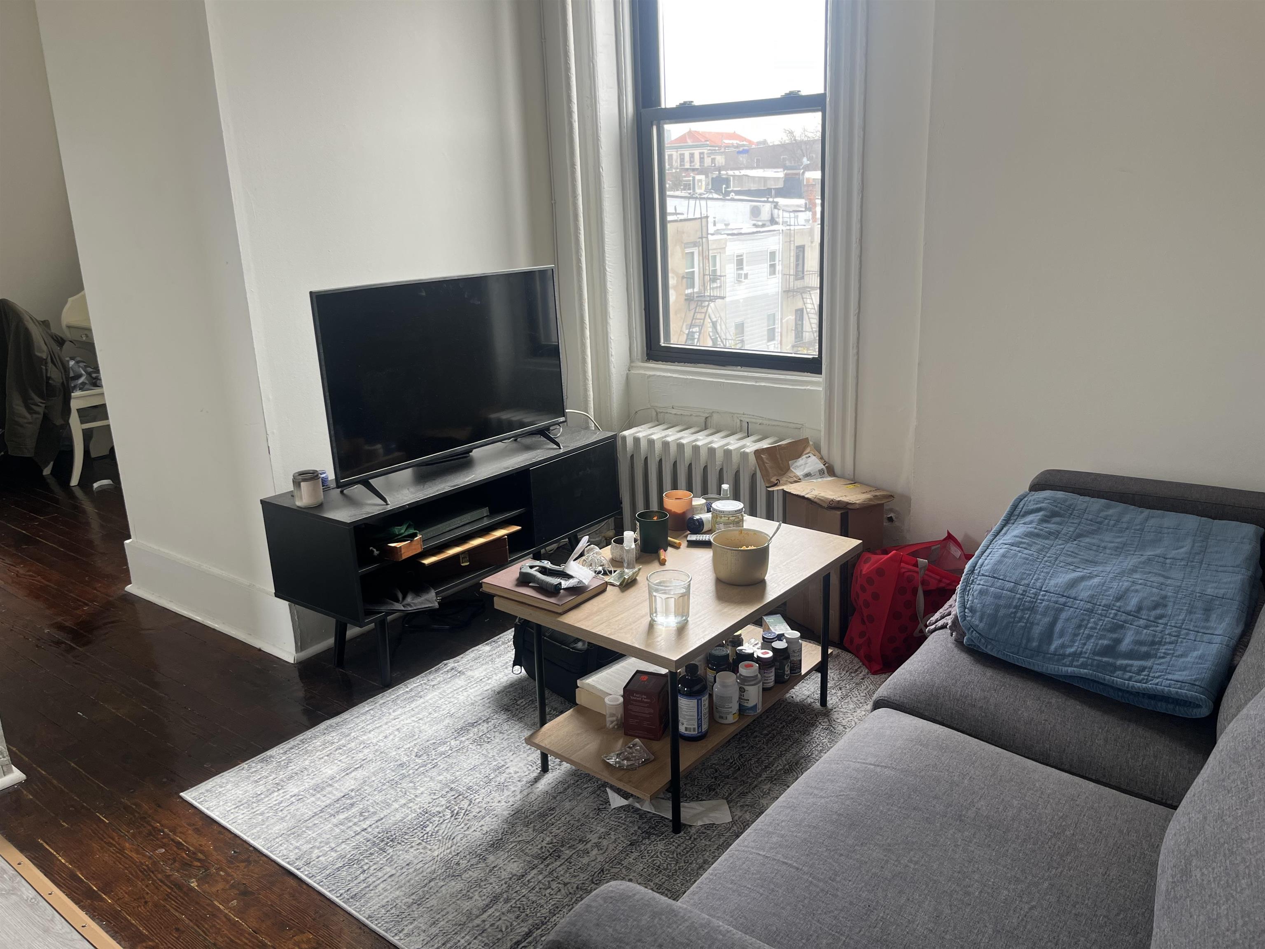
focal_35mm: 26
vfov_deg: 53.1
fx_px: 950
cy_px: 474
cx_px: 632
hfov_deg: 67.3
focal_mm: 5.1
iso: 40
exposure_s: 1/122
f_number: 1.6
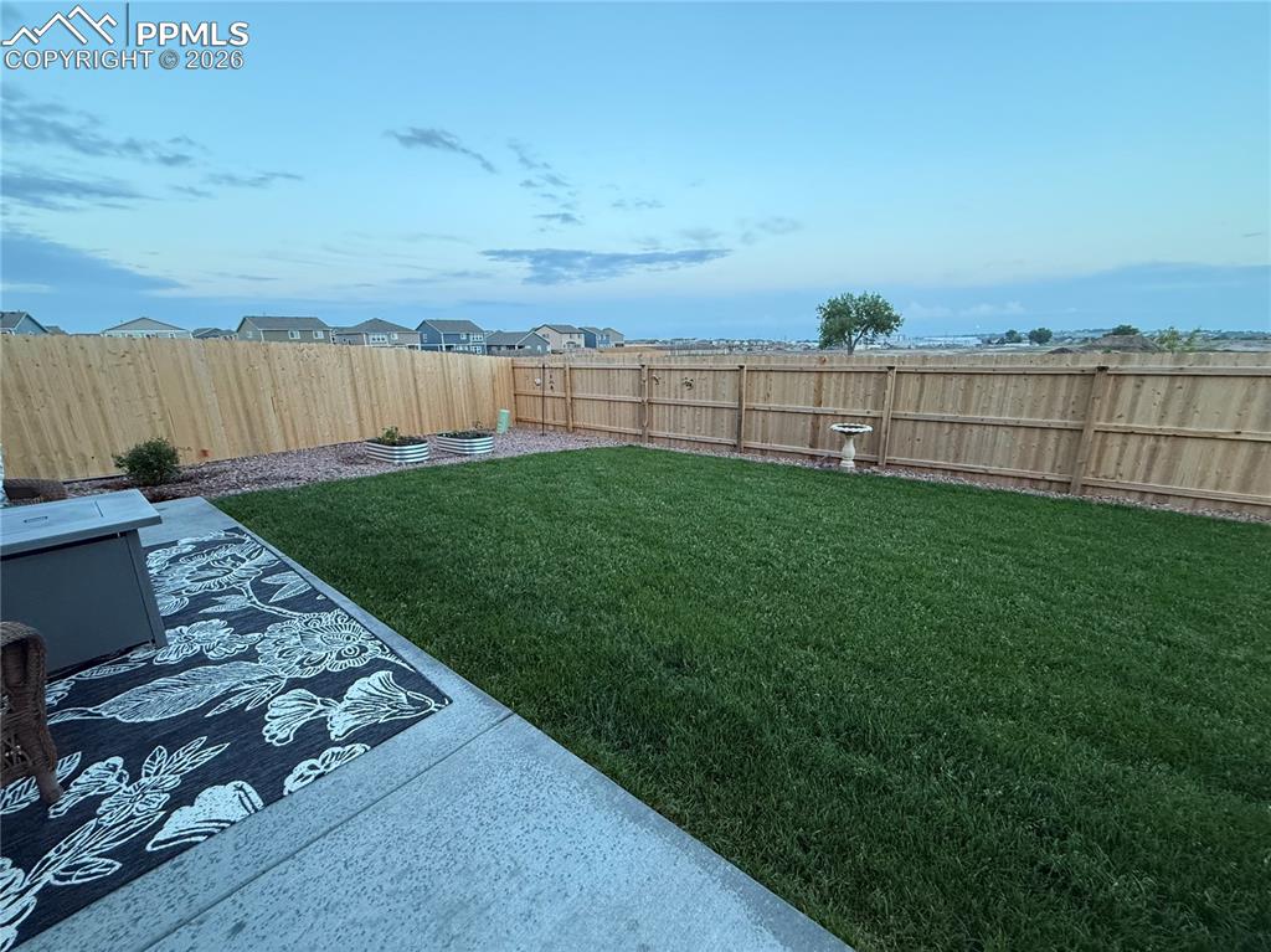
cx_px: 636
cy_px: 476
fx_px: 514
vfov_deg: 85.6
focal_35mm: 14
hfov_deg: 102.1
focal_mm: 2.22
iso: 320
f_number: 2.2
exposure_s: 1/81
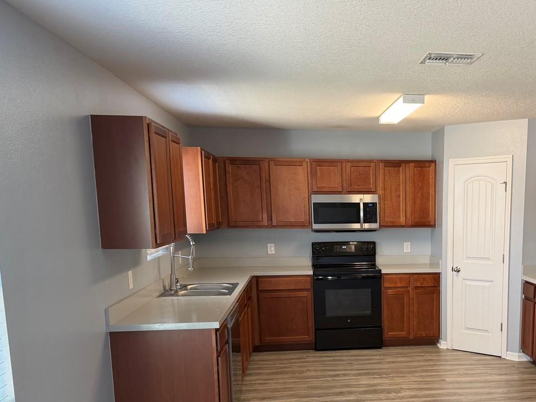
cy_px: 310
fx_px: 604
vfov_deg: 35.8
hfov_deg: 46.3
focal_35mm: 39
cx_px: 399
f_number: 1.78
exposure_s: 1/60
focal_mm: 6.76
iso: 125
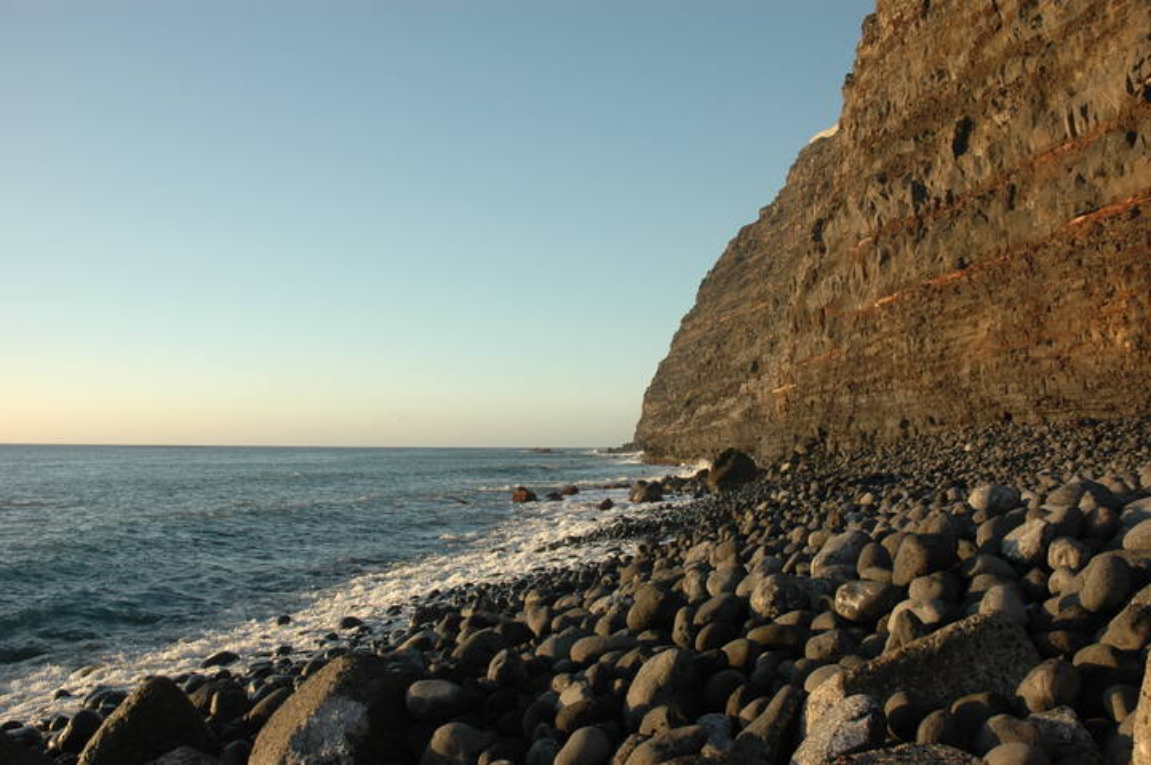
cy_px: 382
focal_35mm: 33
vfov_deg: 39.9
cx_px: 576
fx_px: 1054
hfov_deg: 57.3
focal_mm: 22
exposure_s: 1/200
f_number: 7.1
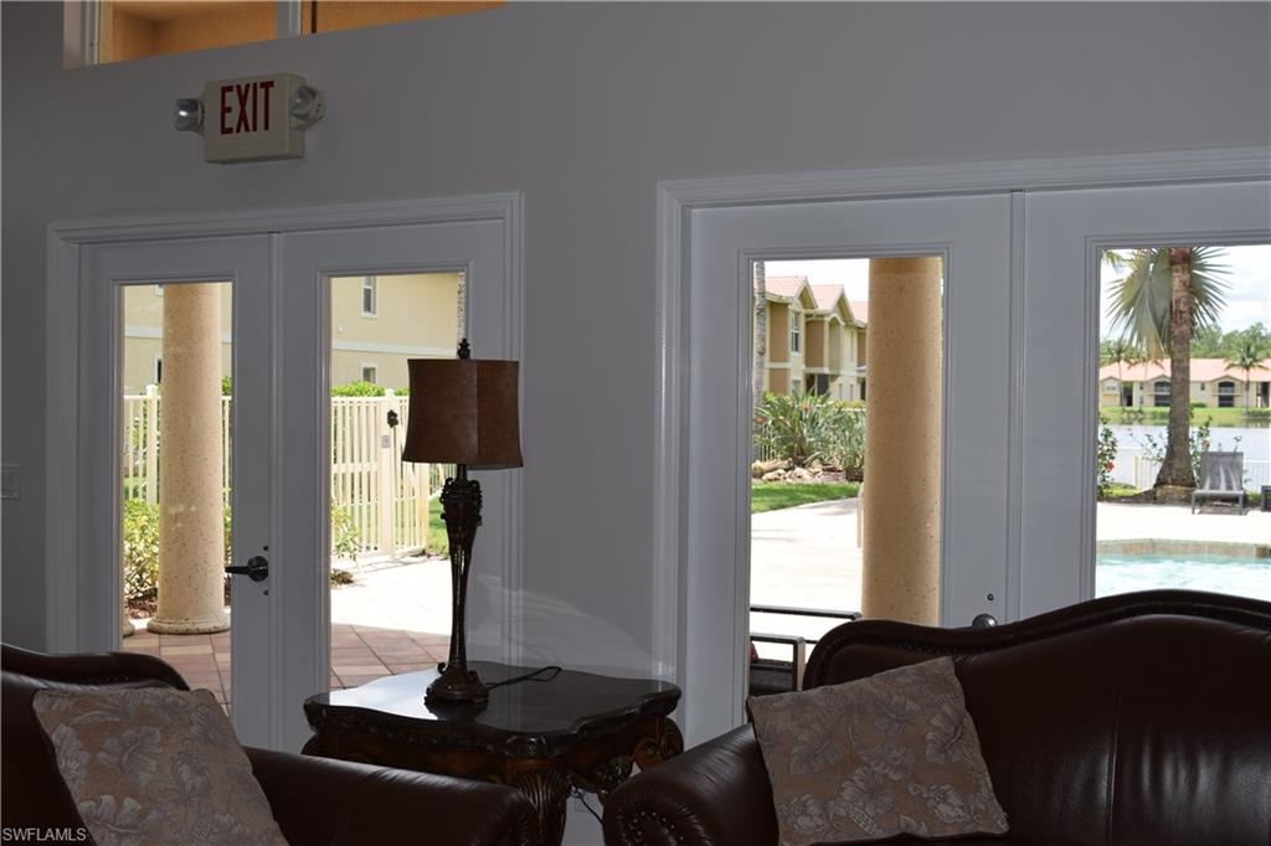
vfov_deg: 31.9
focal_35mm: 42
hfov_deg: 46.4
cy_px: 423
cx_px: 636
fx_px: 1482
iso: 100
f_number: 7.1
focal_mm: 28
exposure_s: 1/200
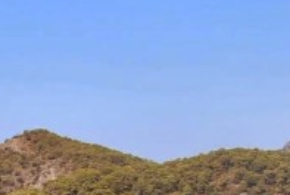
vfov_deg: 5.9
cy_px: 380
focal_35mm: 227
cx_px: 43
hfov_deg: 9.0
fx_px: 1831
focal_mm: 26
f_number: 8
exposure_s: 1/250
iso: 100
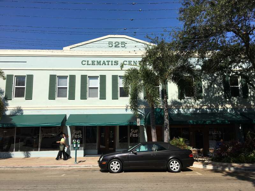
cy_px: 96
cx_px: 128
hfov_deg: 61.7
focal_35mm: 29
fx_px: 214
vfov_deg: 48.2
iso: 25
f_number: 2.2
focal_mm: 4.15
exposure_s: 1/3663
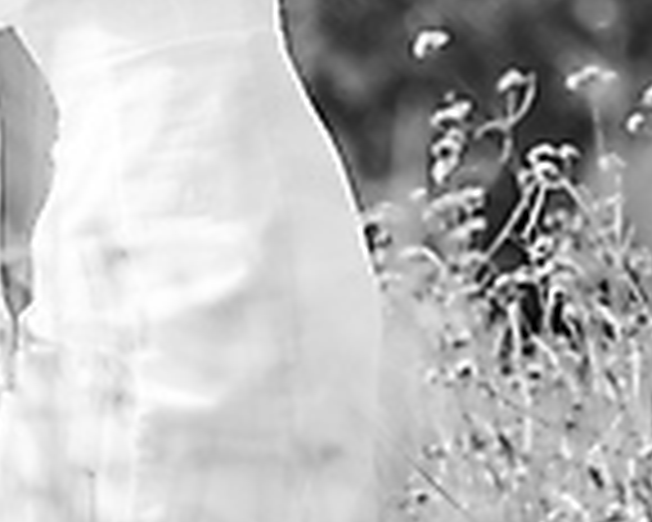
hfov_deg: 3.7
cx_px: 227
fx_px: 9976
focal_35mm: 517
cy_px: -140
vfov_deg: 3.0
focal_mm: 200
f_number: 4.5
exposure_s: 1/500
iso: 400
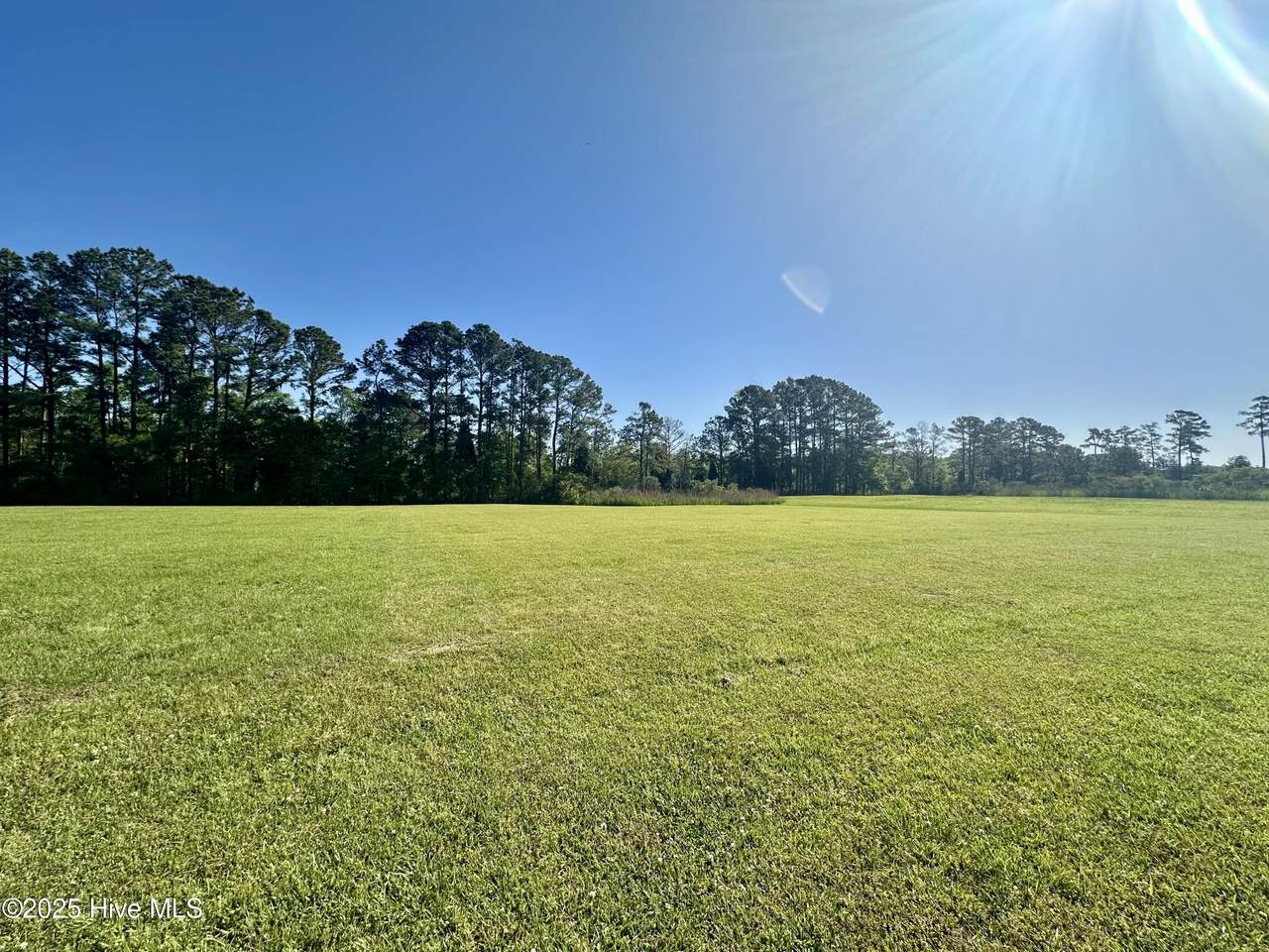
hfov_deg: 102.1
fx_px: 513
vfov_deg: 85.7
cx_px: 634
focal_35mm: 14
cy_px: 476
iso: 50
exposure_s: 1/2257
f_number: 2.2
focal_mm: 2.22
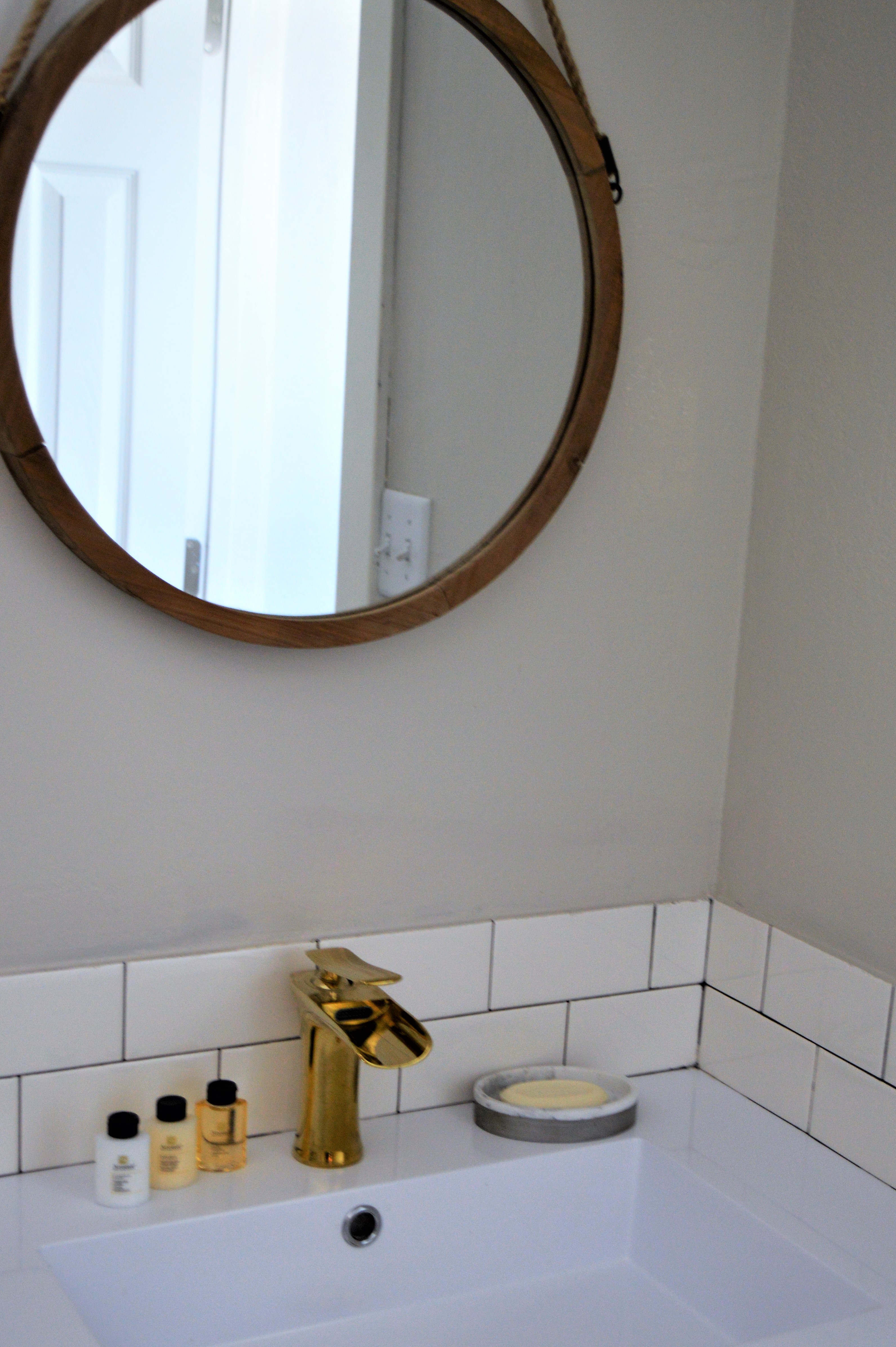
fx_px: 1982
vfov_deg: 37.5
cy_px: 779
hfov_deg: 25.5
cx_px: 474
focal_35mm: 53
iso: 400
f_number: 4.2
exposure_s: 1/25
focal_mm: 28
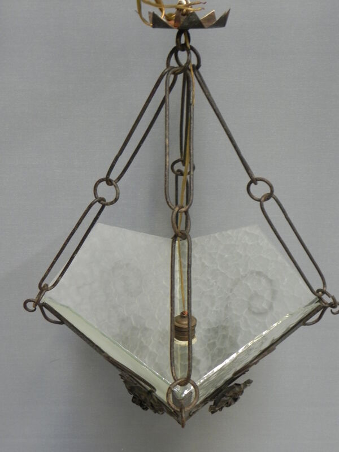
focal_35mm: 41
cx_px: 170
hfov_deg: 35.1
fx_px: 535
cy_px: 226
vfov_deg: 45.8
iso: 400
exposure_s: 1/11.7
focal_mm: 7.3
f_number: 3.2
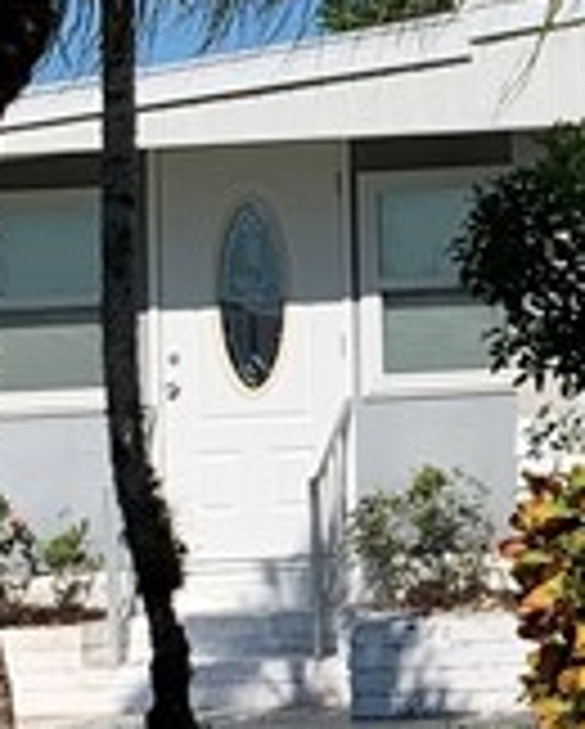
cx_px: 1017
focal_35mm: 160
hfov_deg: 9.3
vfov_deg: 11.9
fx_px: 3456
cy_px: 36
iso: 25
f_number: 1.8
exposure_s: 1/4274
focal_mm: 4.25
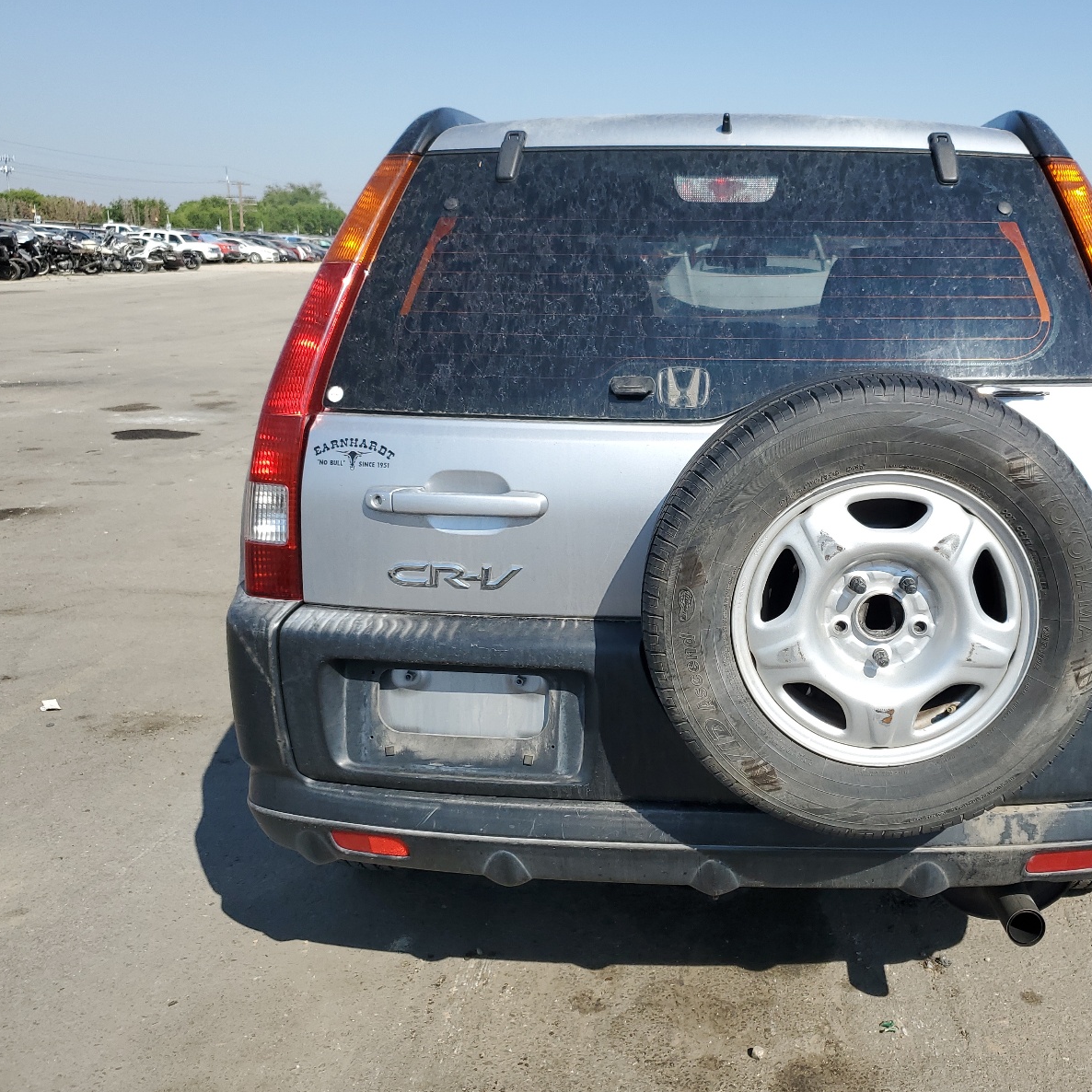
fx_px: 1106
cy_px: 548
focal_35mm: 31
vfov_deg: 52.5
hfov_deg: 51.8
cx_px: 699
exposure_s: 1/2500
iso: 50
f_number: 1.5
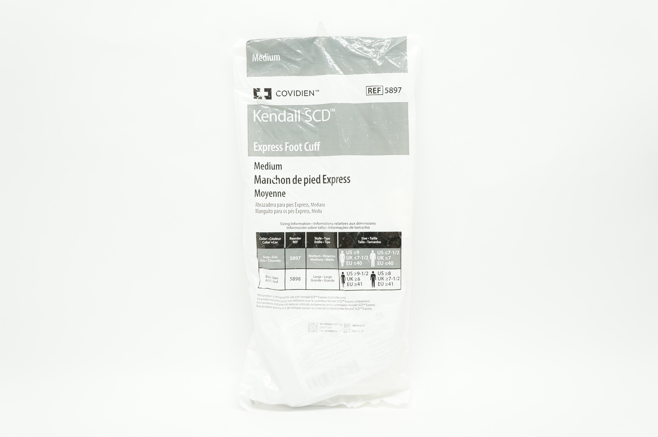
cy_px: 218
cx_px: 329
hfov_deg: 57.3
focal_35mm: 33
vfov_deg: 39.9
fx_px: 603
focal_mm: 22
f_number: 5.6
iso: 400
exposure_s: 1/40
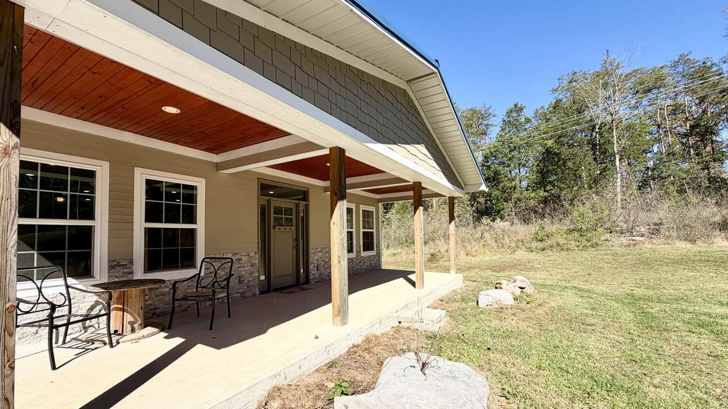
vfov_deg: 66.9
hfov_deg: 99.3
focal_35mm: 16
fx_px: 309
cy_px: 225
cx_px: 351
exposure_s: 1/770
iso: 25
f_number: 2.2
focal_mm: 2.22
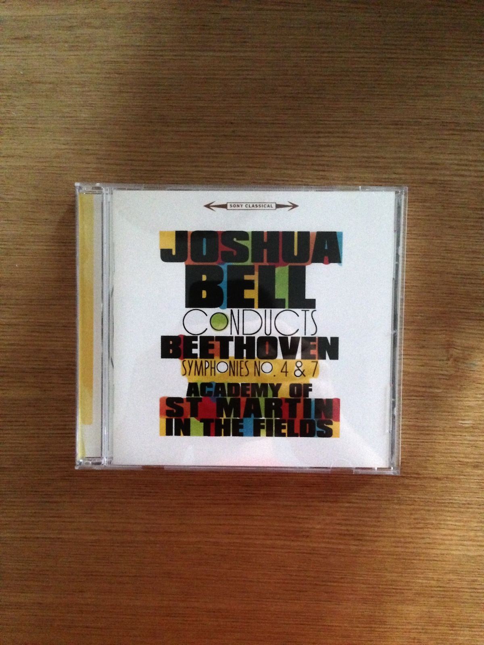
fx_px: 615
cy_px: 322
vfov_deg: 55.4
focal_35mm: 33
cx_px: 242
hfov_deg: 42.9
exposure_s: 1/15
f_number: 2.4
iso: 800
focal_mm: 4.13
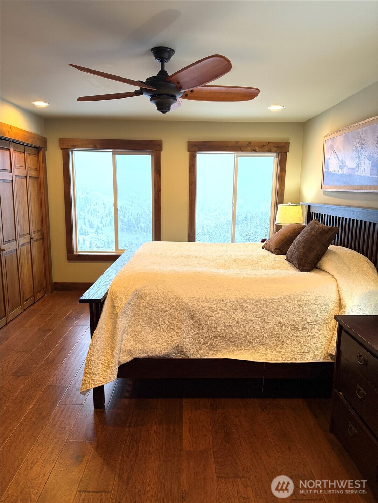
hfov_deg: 56.8
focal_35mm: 24
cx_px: 189
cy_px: 252
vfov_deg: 71.6
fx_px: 349
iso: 160
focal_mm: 6.76
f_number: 1.78
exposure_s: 1/146
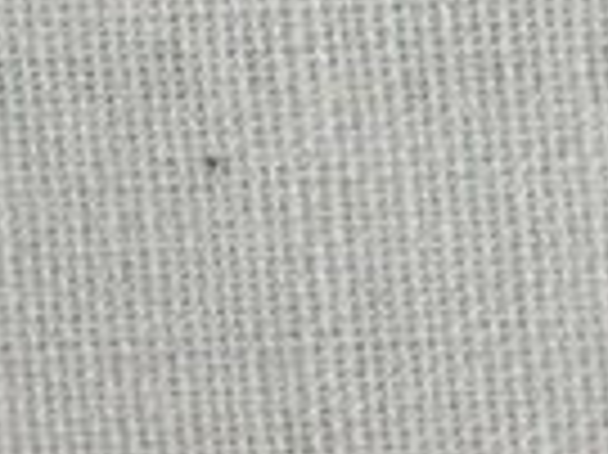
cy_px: -425
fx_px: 7195
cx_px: 1324
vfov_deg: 3.6
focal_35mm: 410
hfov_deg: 4.7
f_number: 7.1
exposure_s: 1/15
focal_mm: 60
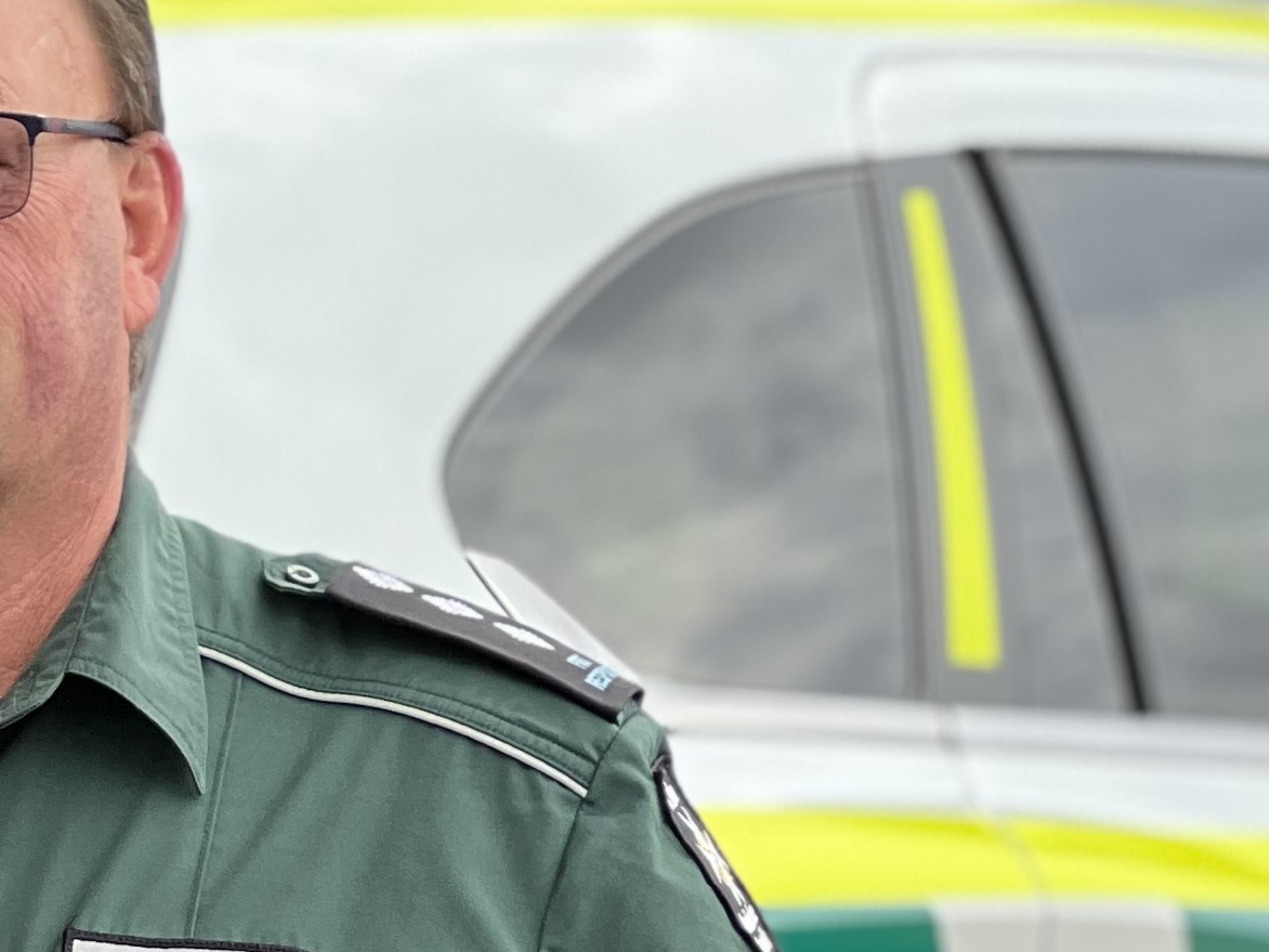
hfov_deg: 7.3
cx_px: -845
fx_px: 9715
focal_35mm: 265
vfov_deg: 5.6
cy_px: 1166
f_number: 2.8
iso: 32
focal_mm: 9
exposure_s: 1/121
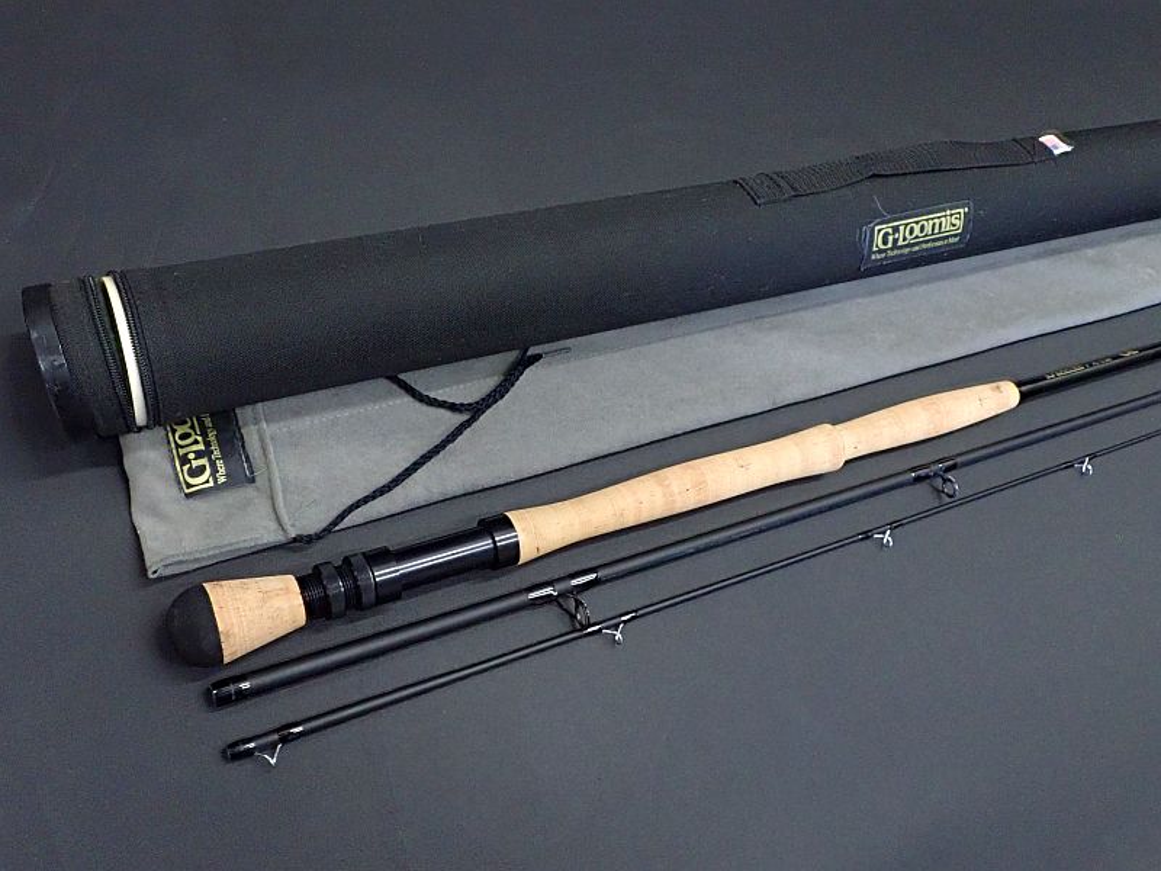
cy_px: 436
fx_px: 1006
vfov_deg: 46.8
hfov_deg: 60.0
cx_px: 580
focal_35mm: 30
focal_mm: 5.5
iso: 800
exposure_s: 1/30
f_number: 3.2
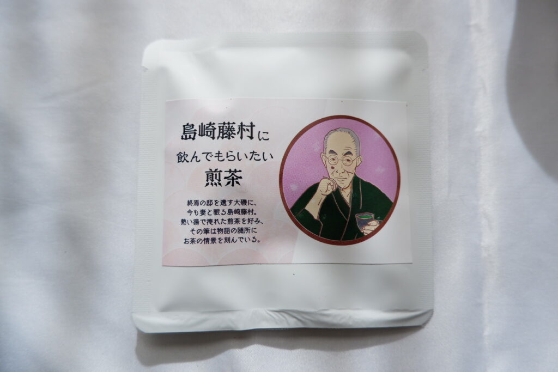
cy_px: 186
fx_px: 357
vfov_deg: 55.1
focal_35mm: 23
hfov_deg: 76.1
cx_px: 279
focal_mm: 15
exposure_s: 1/420
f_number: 4
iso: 400
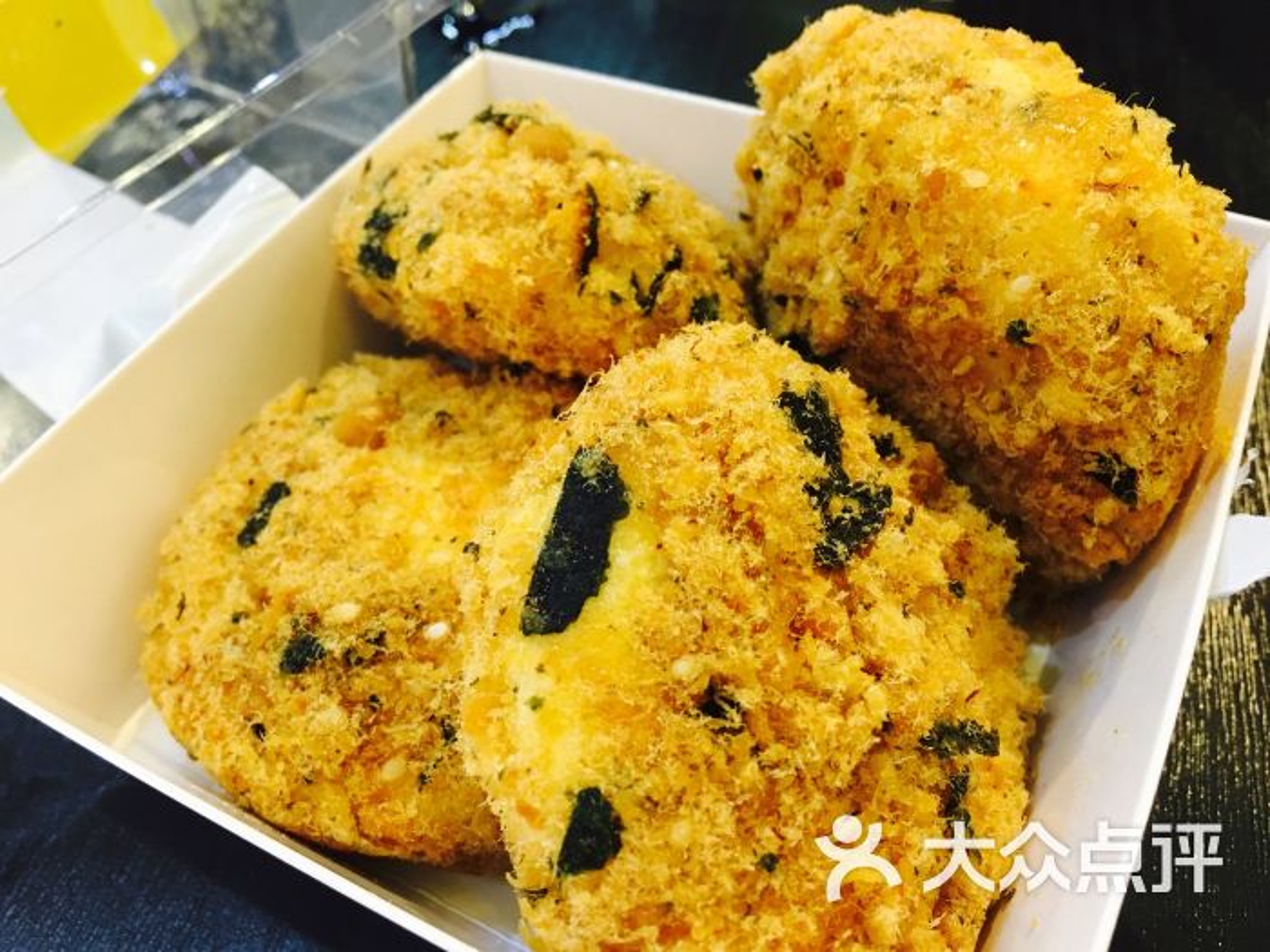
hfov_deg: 61.7
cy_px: 476
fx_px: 1064
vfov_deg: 48.2
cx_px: 635
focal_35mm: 29
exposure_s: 1/33
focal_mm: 4.15
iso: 160
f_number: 2.2
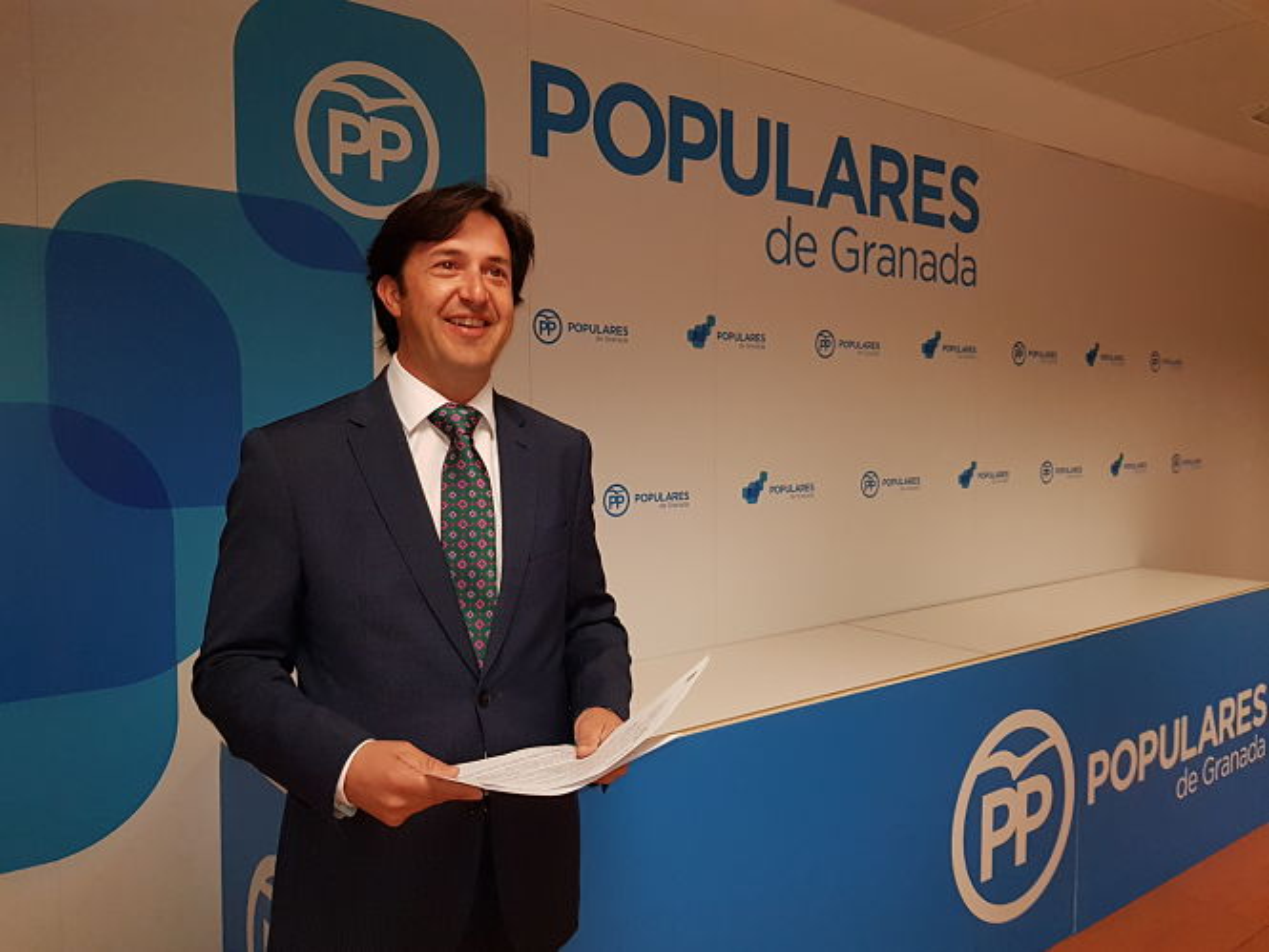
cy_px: 476
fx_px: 953
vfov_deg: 53.1
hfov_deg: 67.3
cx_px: 634
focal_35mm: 26
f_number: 1.7
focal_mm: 4.2
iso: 320
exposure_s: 1/195
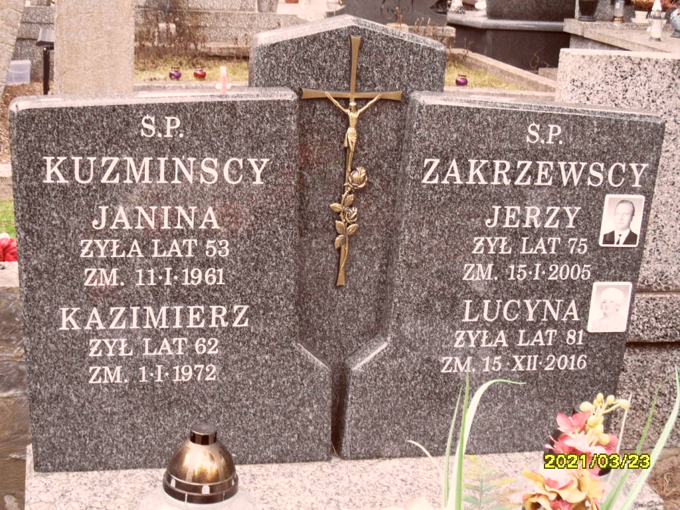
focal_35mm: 60
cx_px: 340
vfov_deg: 24.4
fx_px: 1179
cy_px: 255
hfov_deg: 32.2
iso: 160
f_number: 4
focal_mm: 10.3
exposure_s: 1/45
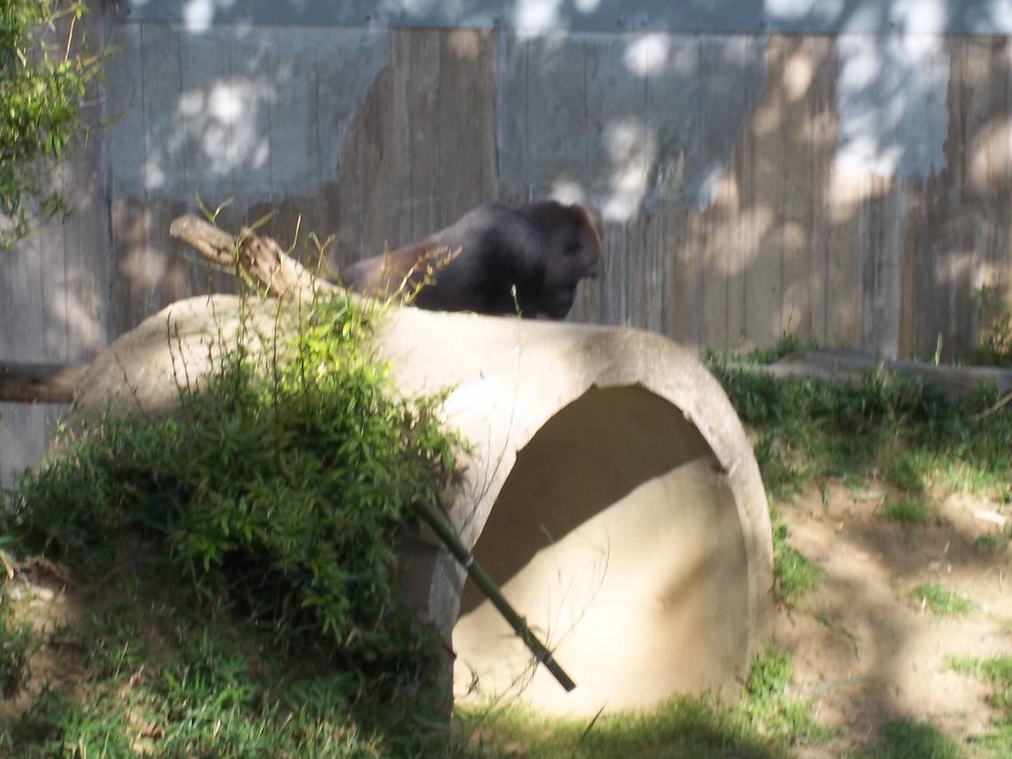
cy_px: 295
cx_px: 587
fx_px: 4356
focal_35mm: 149
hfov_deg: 13.2
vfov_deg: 10.0
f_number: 5.6
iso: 80
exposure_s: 1/80
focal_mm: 19.5
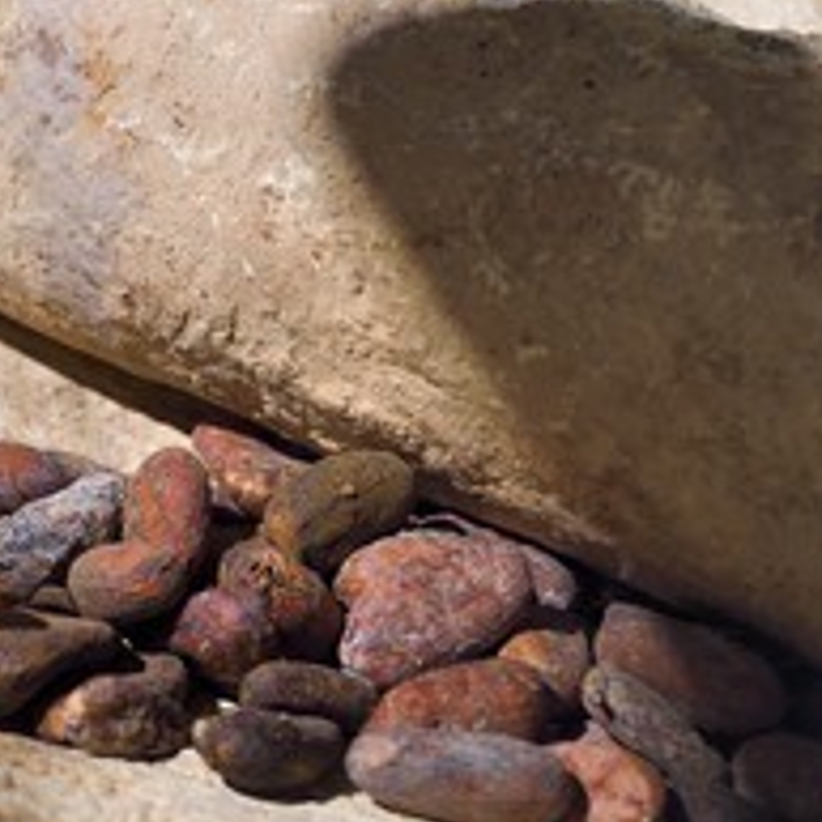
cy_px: 264
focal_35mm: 107
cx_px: 4
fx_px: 2875
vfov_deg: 16.2
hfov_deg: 16.0
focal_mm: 58
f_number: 9
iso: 800
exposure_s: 1/6
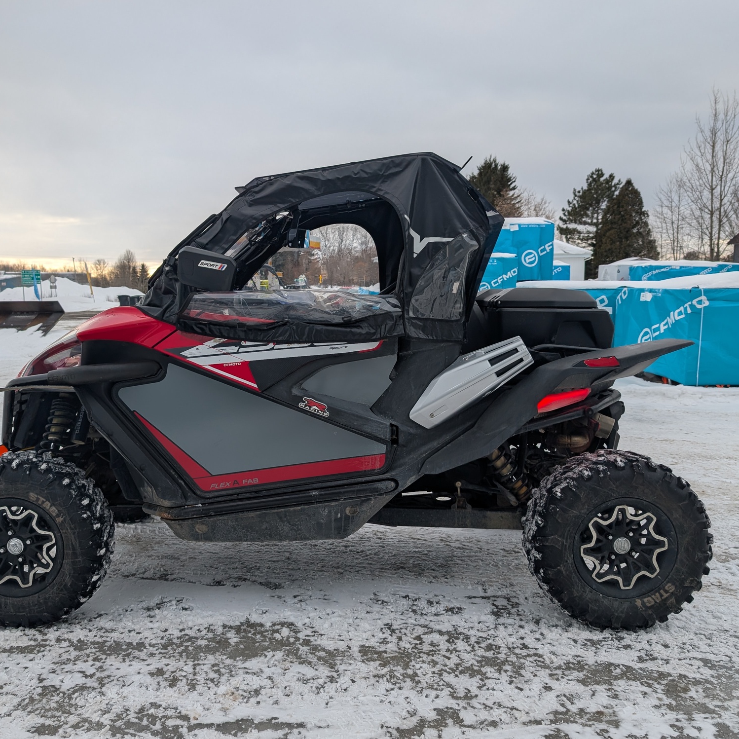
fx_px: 700
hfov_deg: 55.4
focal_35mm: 29
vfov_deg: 55.6
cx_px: 313
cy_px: 370
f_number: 1.68
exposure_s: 1/445
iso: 22
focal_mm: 6.9
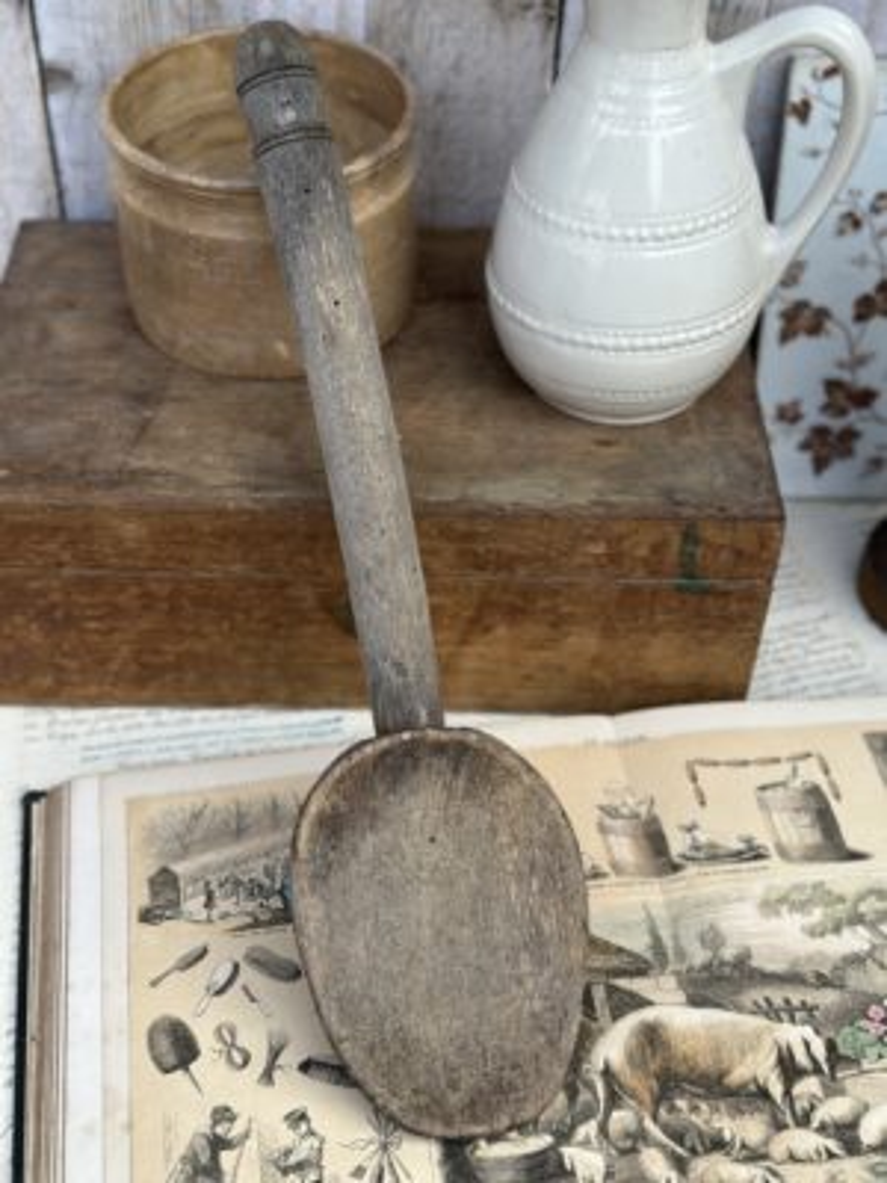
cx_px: 444
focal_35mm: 48
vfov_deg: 39.7
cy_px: 592
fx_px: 1640
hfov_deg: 30.3
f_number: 1.78
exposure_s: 1/503
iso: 80
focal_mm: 6.86
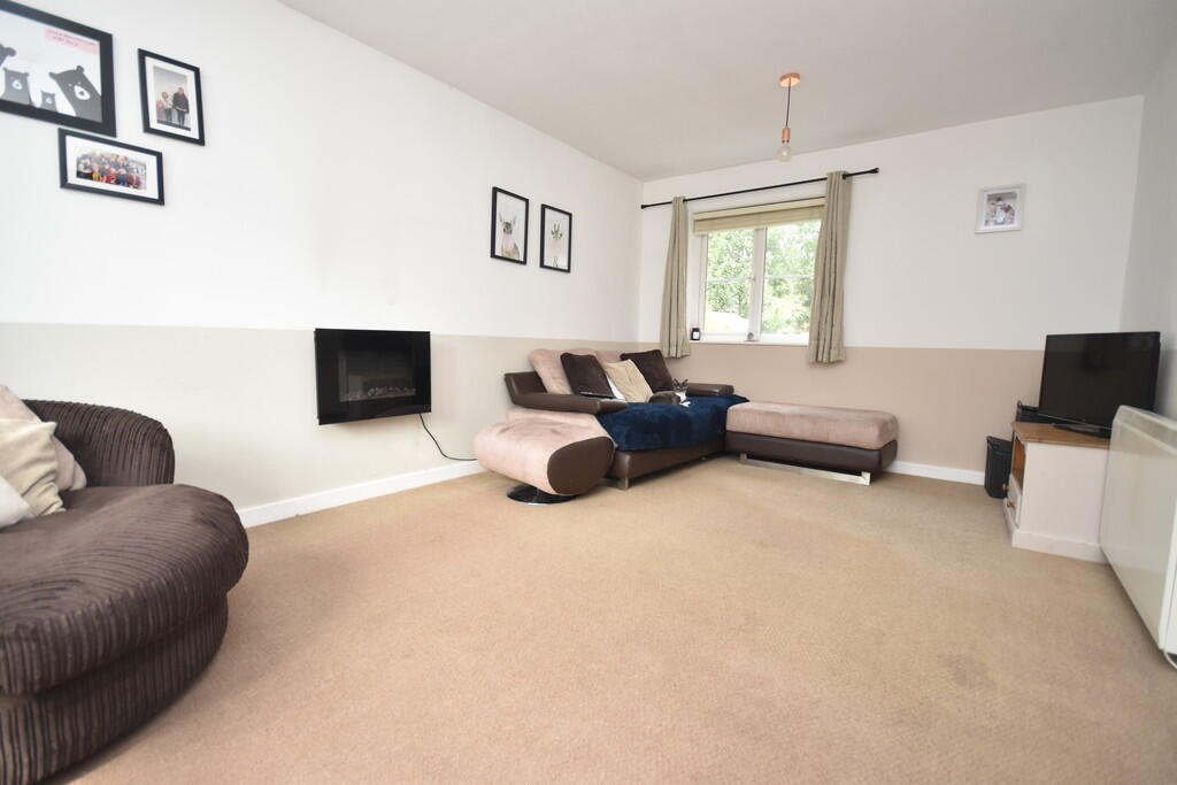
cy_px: 392
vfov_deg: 72.1
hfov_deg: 95.0
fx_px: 539
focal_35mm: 16
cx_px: 588
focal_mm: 11
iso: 720
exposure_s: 1/200
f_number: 5
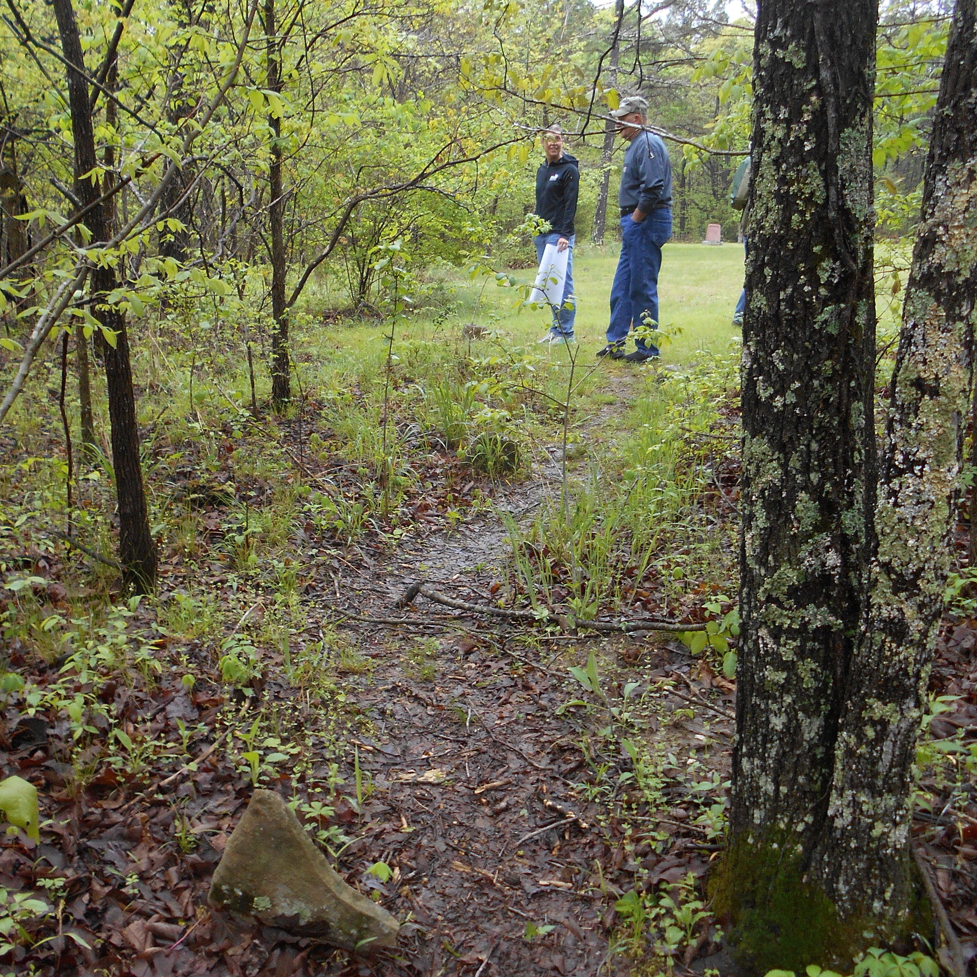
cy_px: 531
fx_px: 1086
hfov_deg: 48.4
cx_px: 481
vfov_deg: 48.4
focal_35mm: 34
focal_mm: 4.6
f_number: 3.2
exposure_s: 1/30
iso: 110
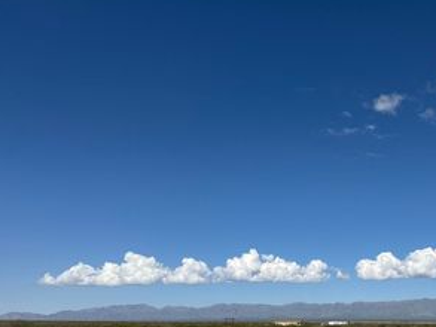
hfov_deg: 43.7
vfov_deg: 34.2
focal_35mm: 41
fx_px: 517
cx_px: 345
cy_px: 259
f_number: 1.78
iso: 80
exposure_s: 1/9009
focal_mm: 6.86
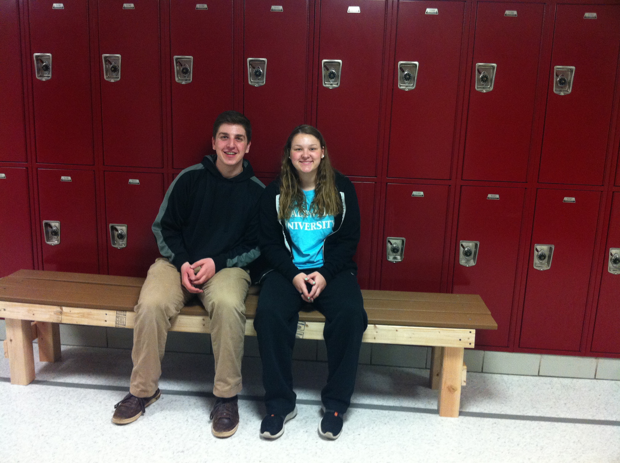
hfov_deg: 52.7
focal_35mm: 35
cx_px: 310
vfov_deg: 40.6
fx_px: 626
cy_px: 232
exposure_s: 1/15
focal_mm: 3.85
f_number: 2.8
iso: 200
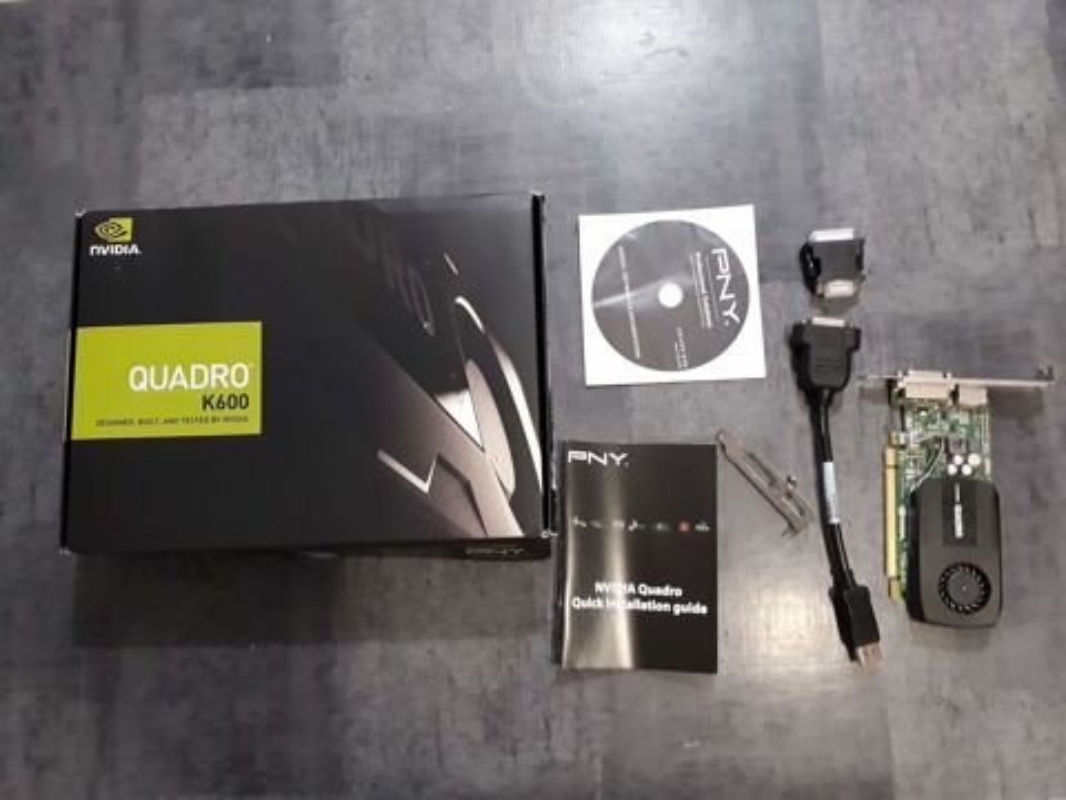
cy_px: 400
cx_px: 533
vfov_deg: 51.4
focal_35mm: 27
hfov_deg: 65.3
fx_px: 831
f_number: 1.9
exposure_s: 1/17
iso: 320
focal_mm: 3.6
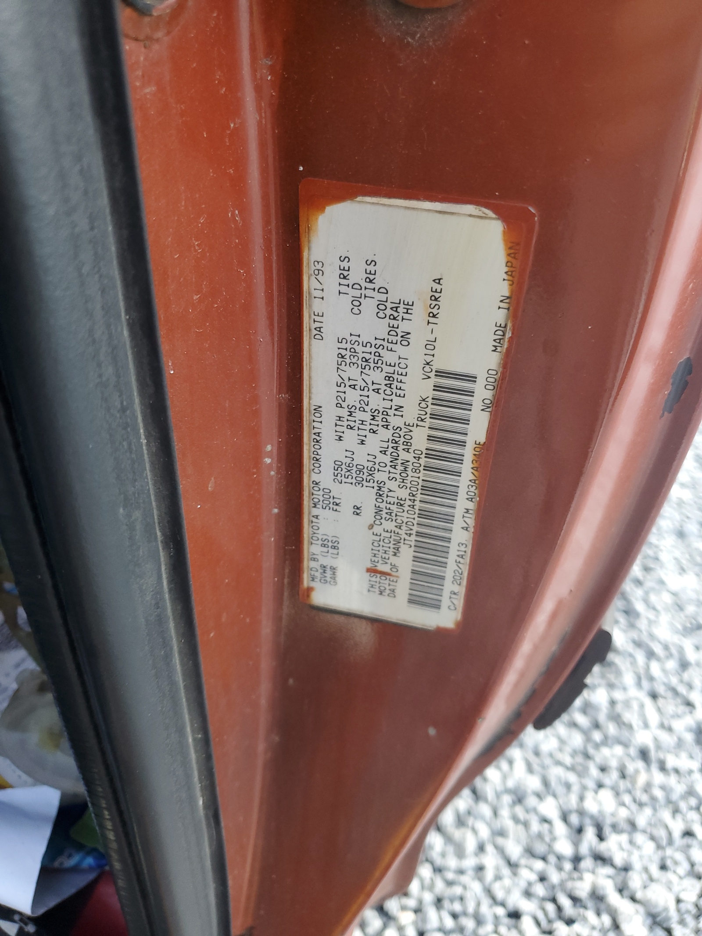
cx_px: 351
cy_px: 468
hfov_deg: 53.1
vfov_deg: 67.3
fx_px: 703
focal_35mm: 26
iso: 73
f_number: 1.5
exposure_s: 1/120
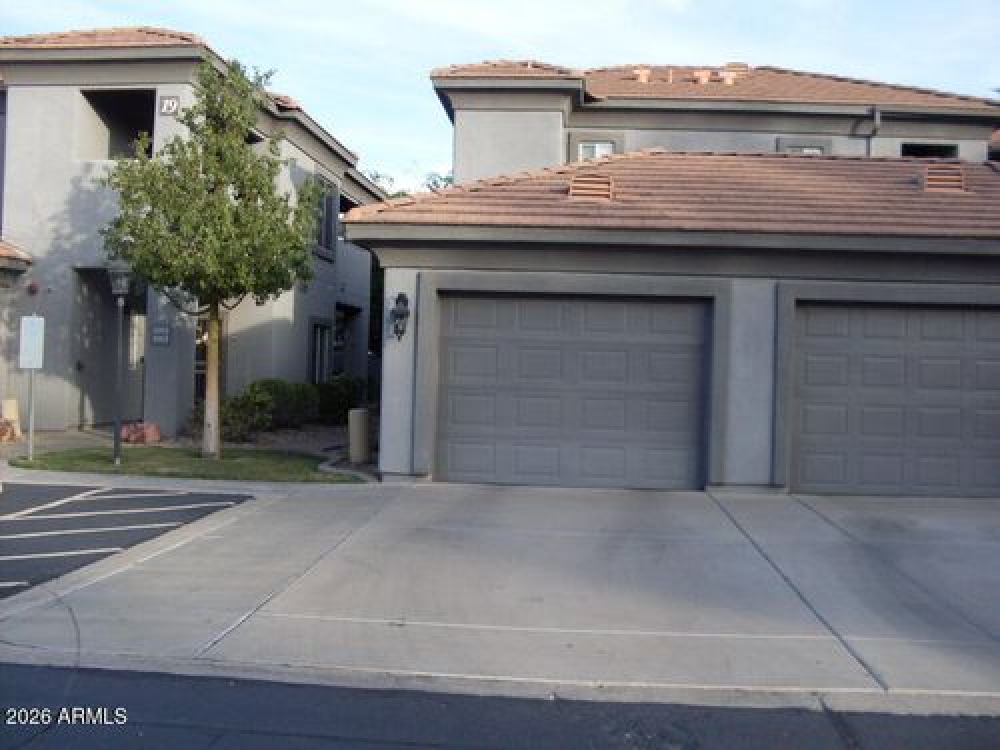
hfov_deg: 49.0
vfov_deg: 37.7
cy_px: 375
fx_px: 1098
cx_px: 500
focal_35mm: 38
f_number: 2.8
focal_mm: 6.3
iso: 80
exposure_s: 1/350
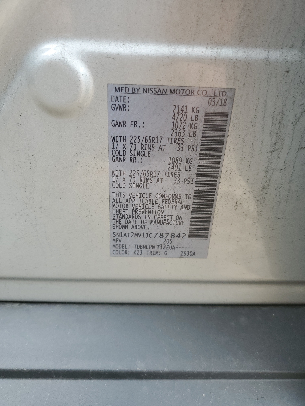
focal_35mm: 26
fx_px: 305
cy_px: 203
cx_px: 152
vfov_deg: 67.3
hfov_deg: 53.1
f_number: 1.5
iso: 50
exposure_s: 1/175
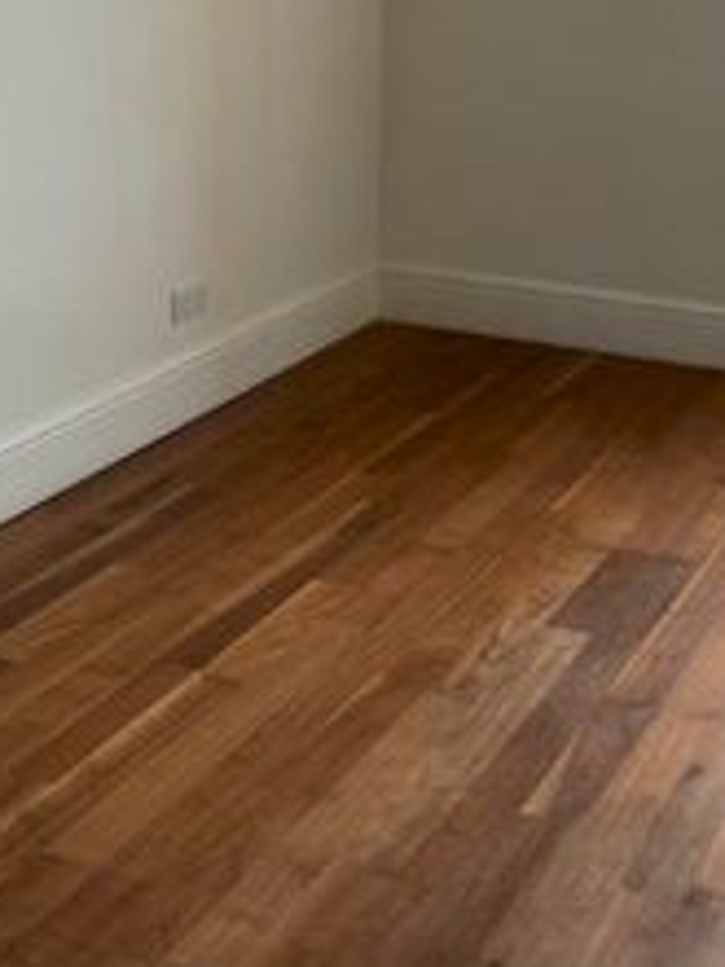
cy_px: -160
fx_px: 1731
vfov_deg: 27.8
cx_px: 558
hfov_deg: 23.4
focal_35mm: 62
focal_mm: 4.25
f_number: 1.8
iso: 64
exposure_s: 1/100
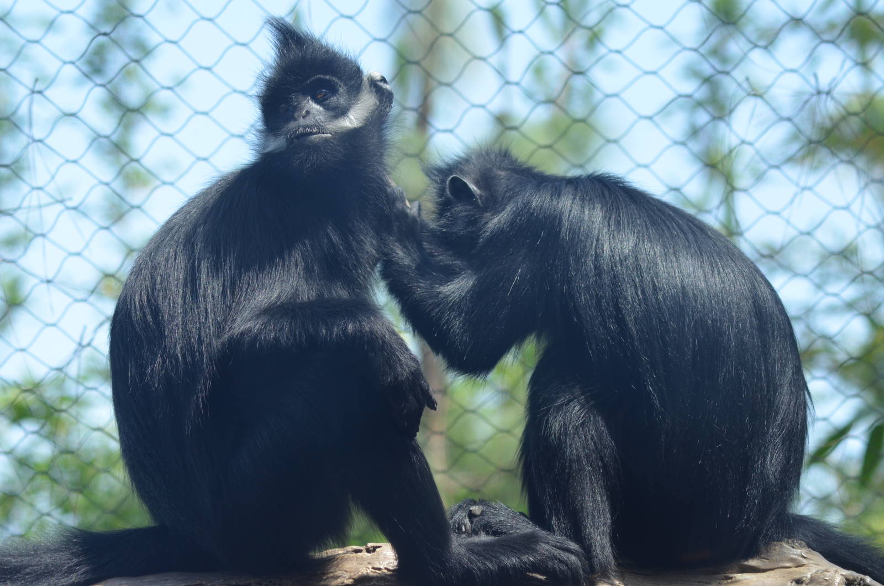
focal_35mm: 158
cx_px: 442
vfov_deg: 8.7
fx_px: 3860
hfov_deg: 13.1
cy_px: 293
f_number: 5.6
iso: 360
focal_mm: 105
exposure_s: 1/500
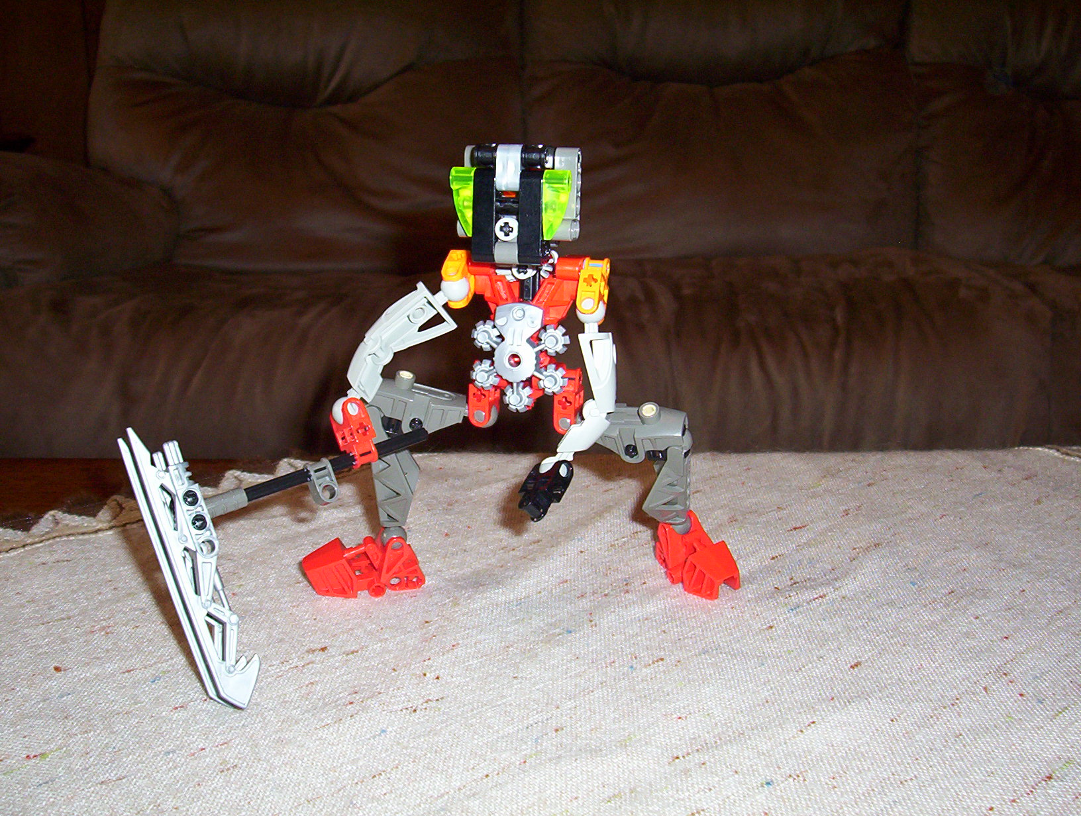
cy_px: 408
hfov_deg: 43.8
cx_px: 540
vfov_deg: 33.7
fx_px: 1346
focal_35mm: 43
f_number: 2.73
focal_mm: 5.77
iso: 140
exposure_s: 1/60
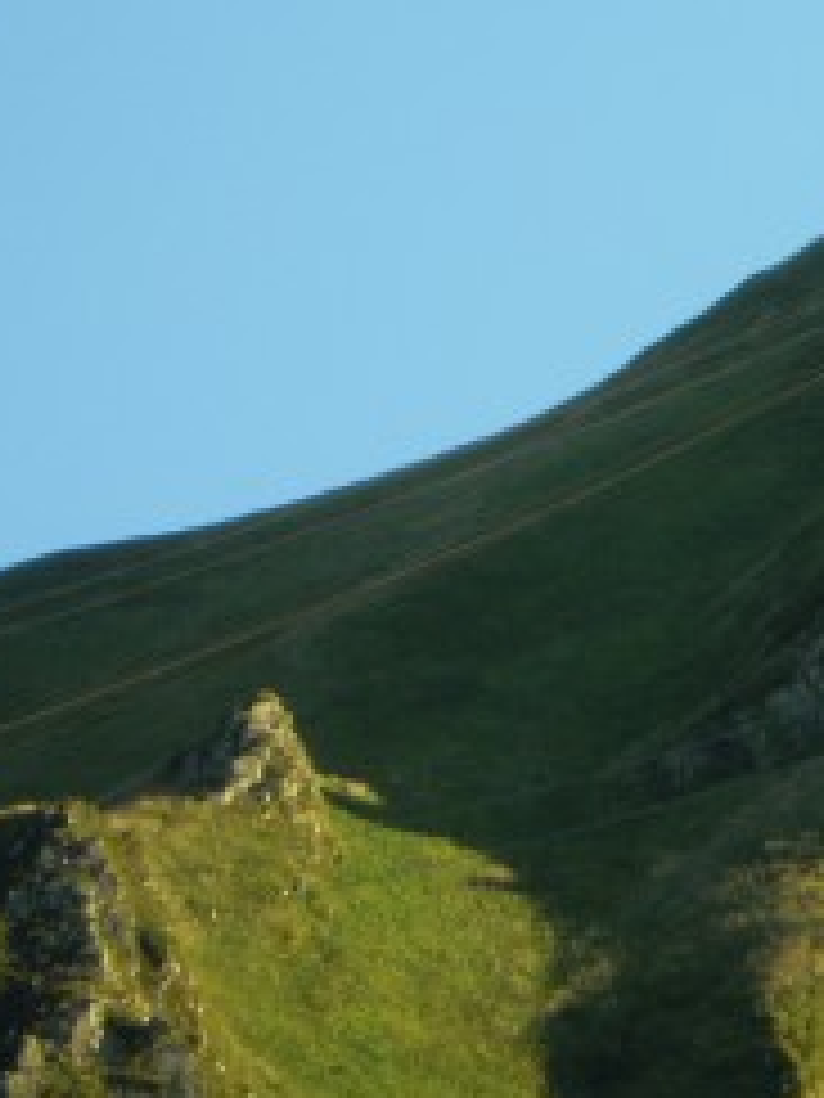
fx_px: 10474
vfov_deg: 6.0
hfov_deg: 4.5
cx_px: 1162
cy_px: 36
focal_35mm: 330
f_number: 6.2
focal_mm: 22.6
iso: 125
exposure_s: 1/100
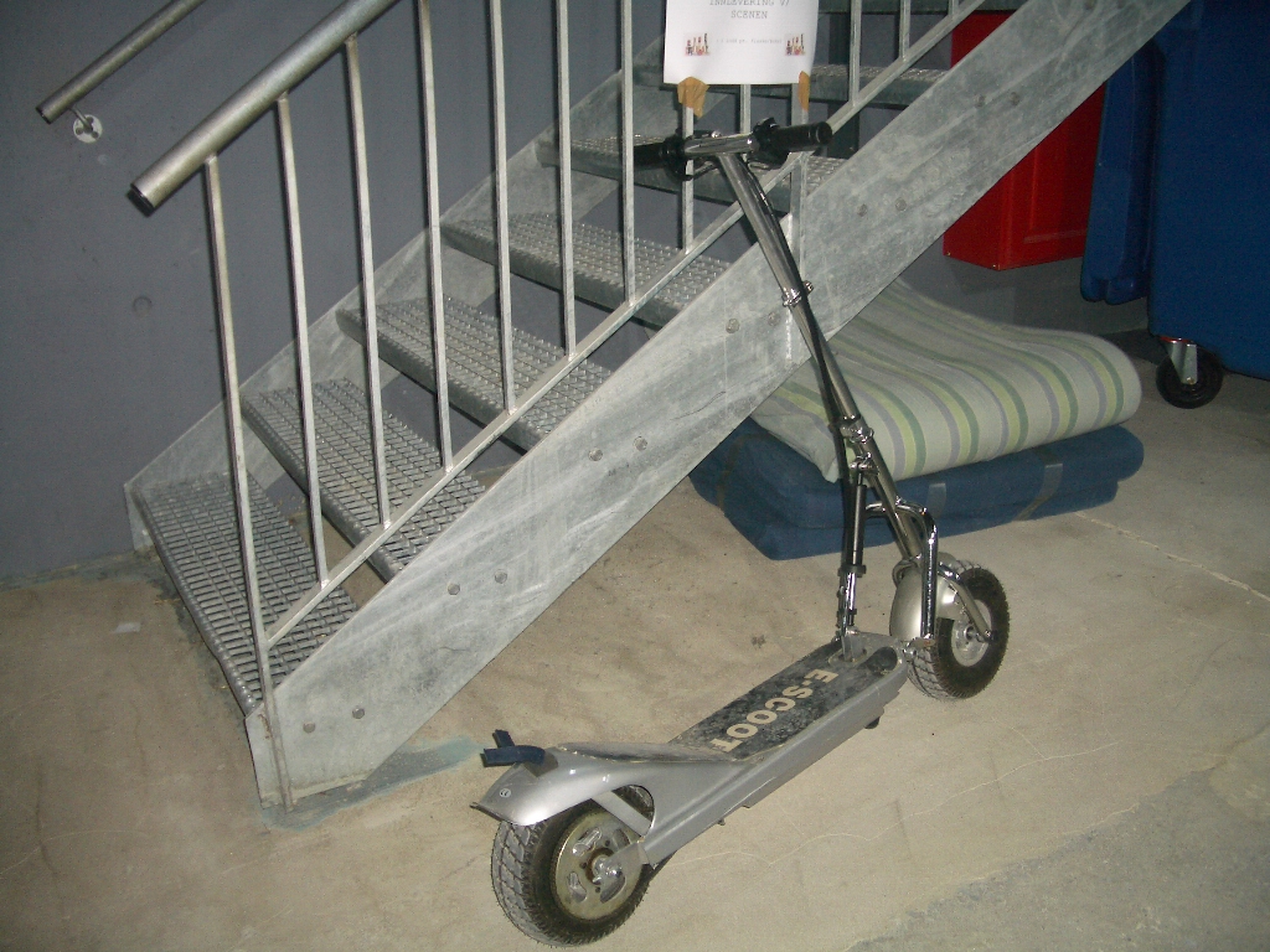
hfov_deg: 52.6
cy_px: 476
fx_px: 1284
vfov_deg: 40.7
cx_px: 635
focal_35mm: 35
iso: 100
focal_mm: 5.8
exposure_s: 1/60
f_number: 2.6
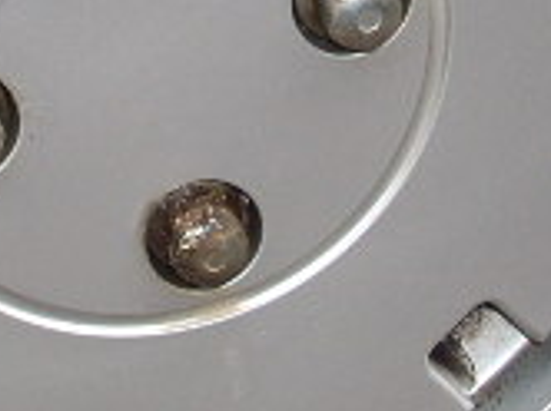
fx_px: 2273
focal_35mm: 143
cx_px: 106
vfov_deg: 10.2
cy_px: -33
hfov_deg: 13.7
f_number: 2.8
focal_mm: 6.2
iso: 64
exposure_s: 1/30
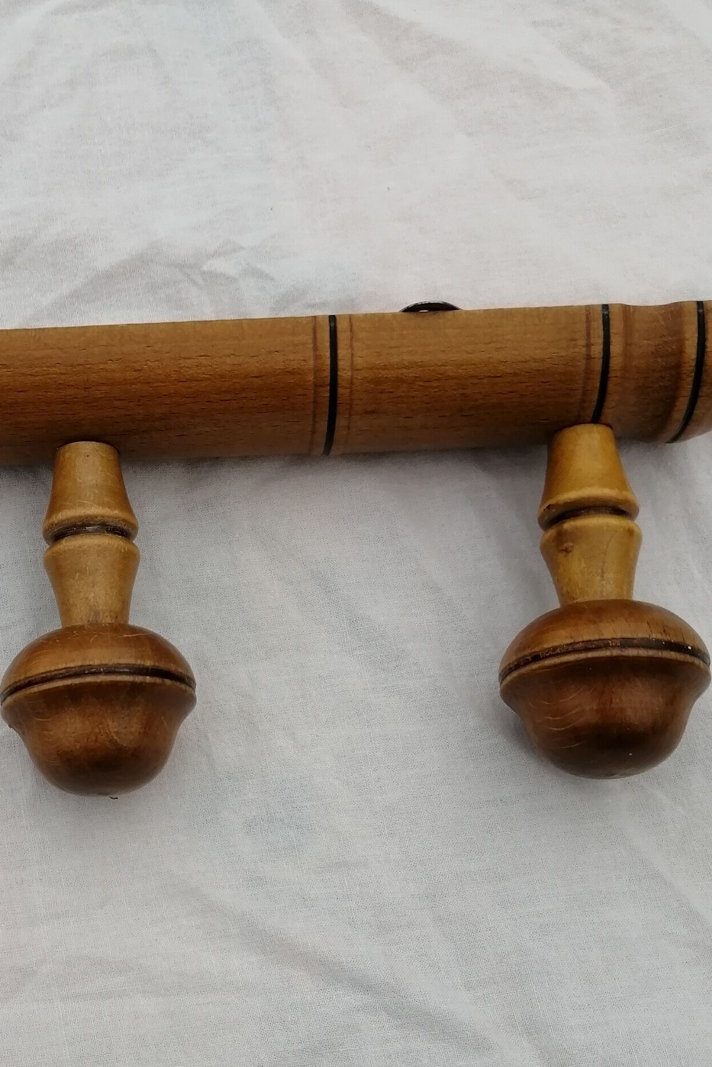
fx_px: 1394
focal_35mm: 47
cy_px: 714
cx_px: 97
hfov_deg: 27.8
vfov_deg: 41.4
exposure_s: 1/556
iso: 50
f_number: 1.8
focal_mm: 3.96
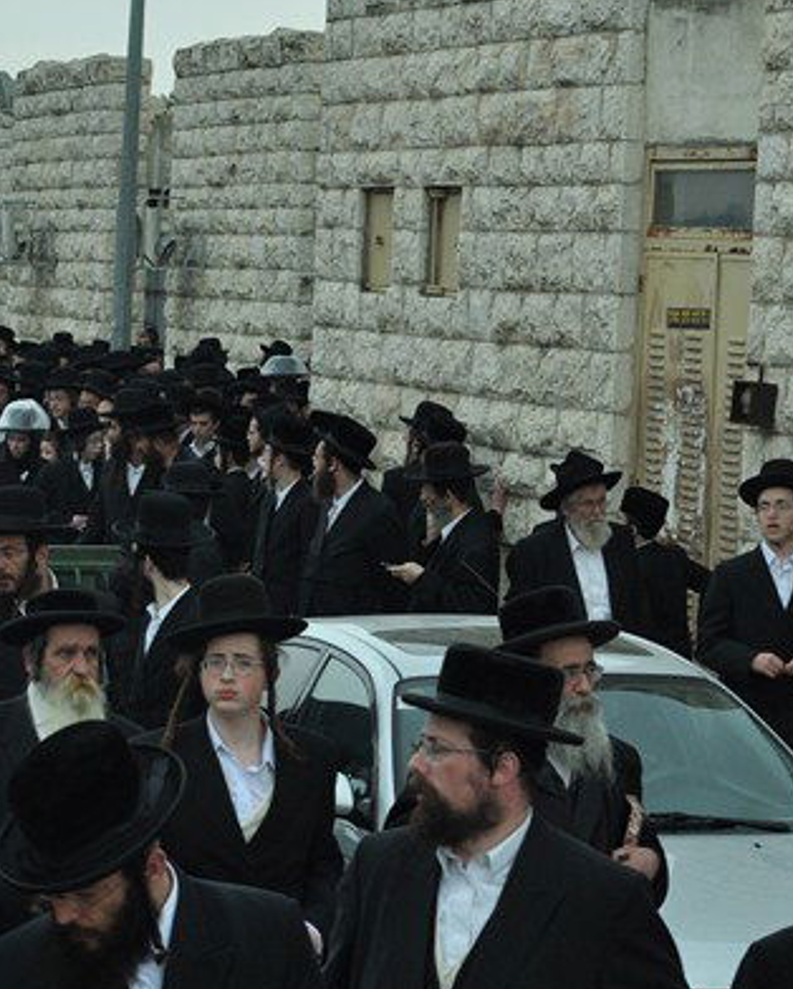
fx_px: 3780
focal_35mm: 129
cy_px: 481
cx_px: 364
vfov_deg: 14.9
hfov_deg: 12.0
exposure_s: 1/400
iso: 500
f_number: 5.6
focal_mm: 45
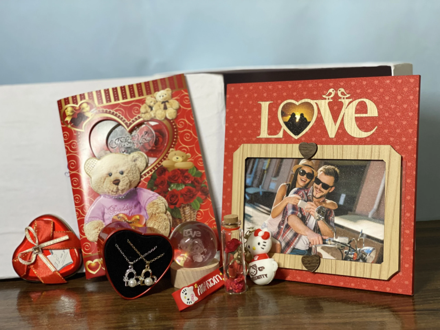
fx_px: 661
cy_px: 165
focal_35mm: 52
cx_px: 220
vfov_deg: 28.0
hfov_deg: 36.8
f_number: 2
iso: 200
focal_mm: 6
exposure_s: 1/100
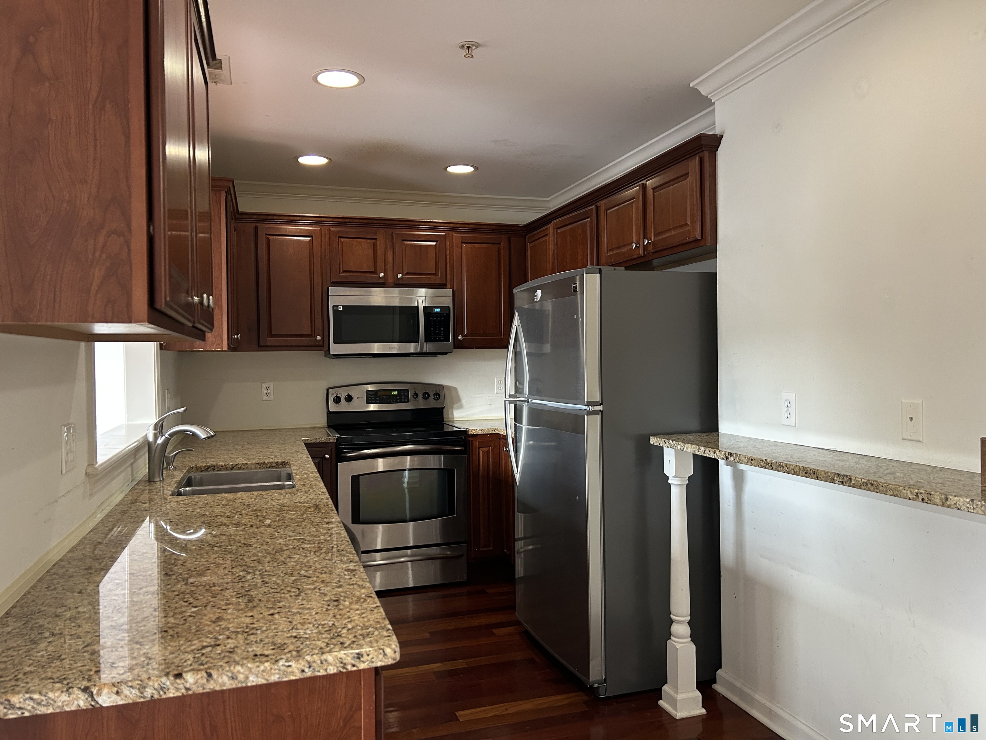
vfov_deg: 53.1
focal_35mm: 26
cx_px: 493
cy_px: 370
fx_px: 741
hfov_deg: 67.3
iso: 250
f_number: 1.5
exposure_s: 1/60
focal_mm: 5.7
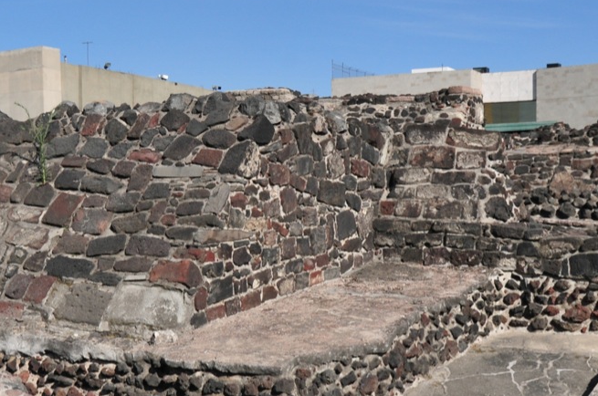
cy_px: 330
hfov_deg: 30.5
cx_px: 262
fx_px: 1094
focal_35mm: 66
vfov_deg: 20.2
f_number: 10
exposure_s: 1/400
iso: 200
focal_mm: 18
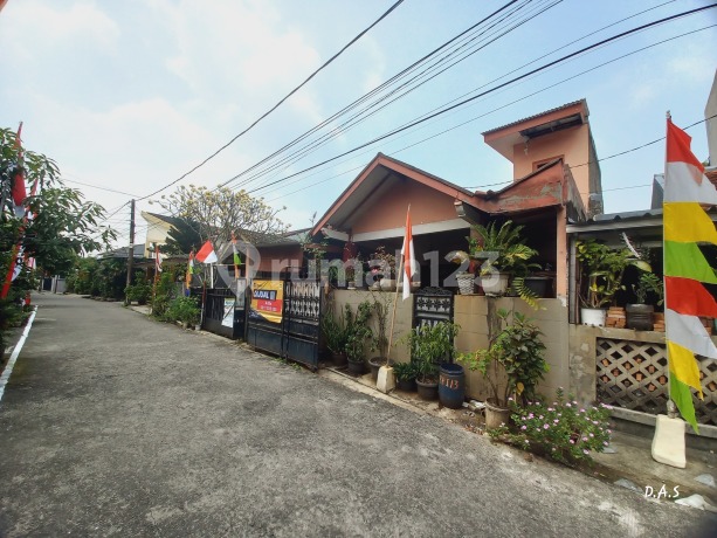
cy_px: 269
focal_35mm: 13
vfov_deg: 89.9
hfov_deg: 106.2
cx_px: 358
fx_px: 269
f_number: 2.2
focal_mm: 1.42
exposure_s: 1/1062
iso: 40
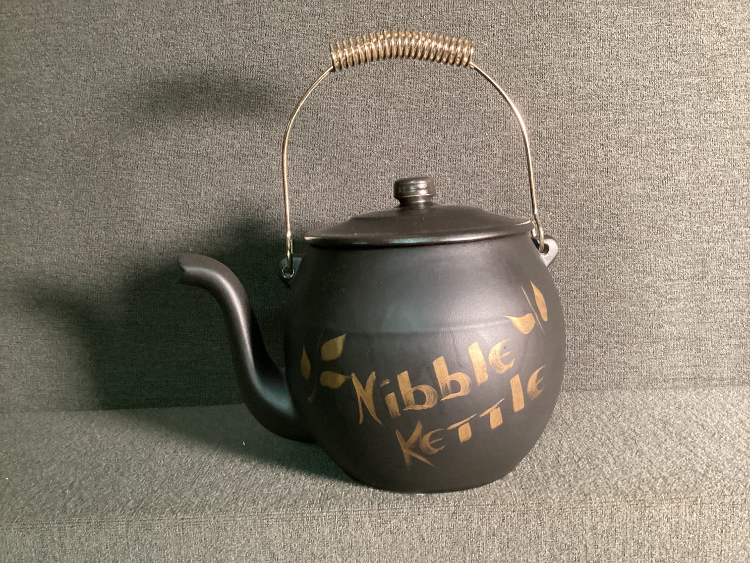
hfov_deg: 58.3
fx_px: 672
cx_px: 375
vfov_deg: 45.4
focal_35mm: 31
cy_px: 282
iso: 640
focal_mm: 3.3
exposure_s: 1/30
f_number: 2.4
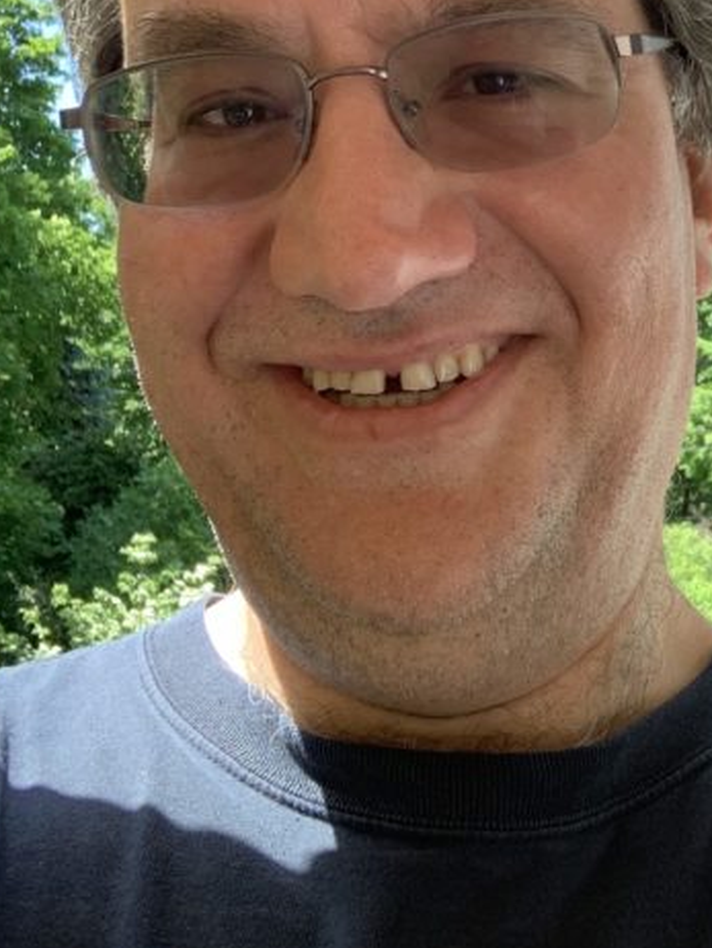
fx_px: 1644
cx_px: 607
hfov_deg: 23.9
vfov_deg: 31.4
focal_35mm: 60
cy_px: 194
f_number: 2.2
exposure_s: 1/121
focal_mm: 2.87
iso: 32
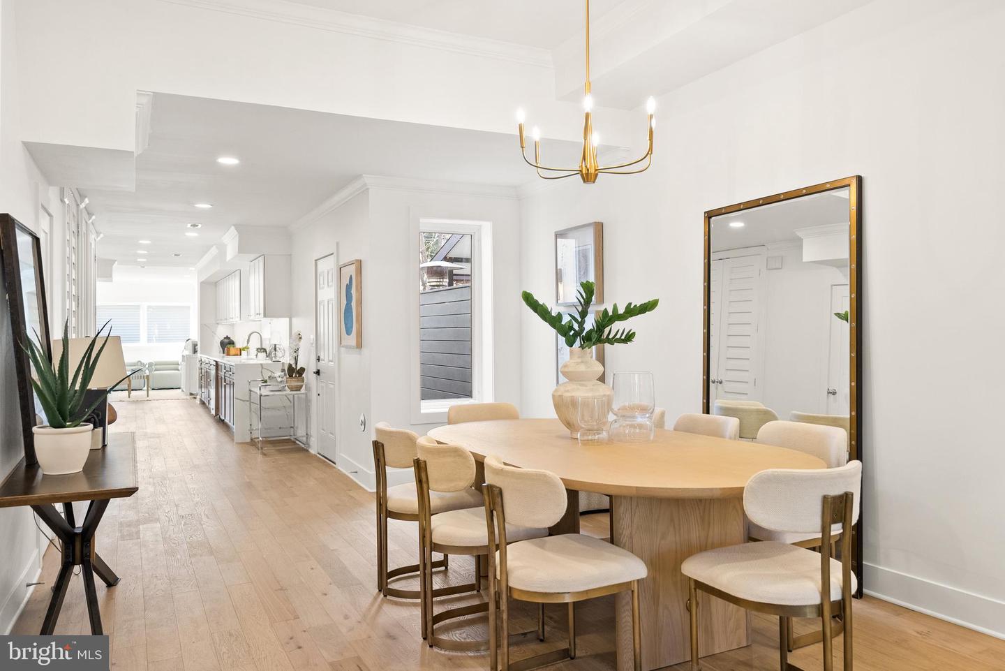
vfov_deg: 48.8
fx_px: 740
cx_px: 502
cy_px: 336
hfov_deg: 68.4
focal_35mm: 26
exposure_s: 1/25
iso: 800
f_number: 4.5
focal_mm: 26.5
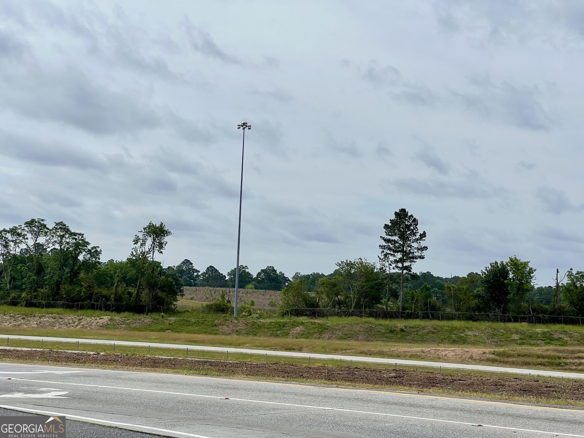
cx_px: 292
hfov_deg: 25.3
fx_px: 1299
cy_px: 219
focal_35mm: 77
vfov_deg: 19.1
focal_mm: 9
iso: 32
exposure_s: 1/1531
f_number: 2.8
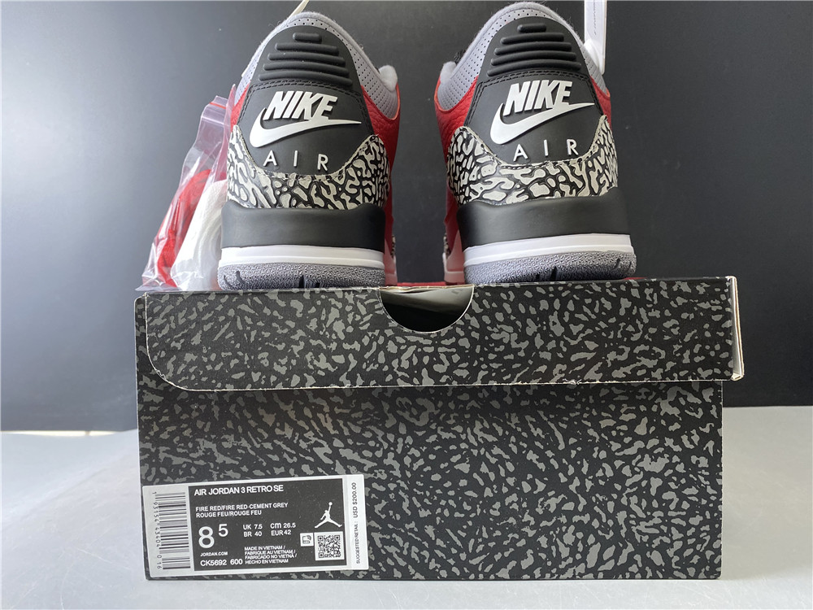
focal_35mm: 26
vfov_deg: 53.1
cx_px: 406
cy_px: 305
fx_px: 611
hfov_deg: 67.3
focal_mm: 4.25
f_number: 1.8
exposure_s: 1/50
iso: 160
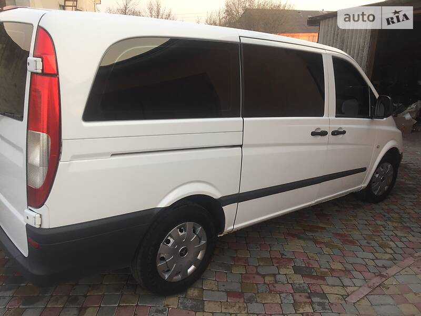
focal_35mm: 29
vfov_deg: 48.2
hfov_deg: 61.7
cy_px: 158
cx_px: 210
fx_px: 353
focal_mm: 4.2
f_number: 2.2
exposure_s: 1/100
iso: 50
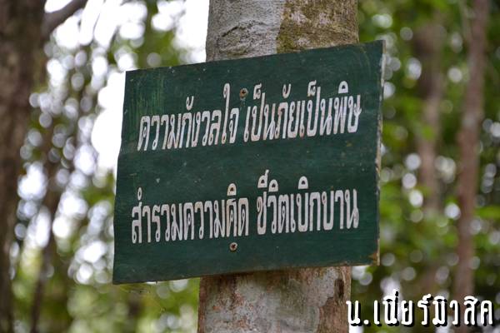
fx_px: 2187
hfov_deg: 13.0
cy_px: 166
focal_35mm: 158
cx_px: 250
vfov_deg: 8.7
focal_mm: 105
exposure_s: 1/500
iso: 1800
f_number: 5.6
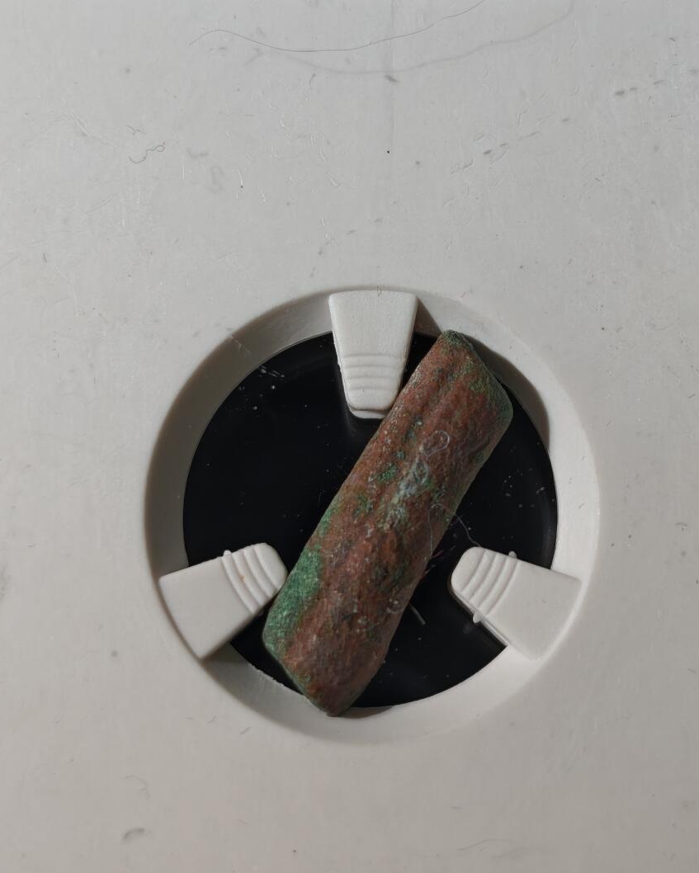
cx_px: 380
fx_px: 2145
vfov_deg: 22.9
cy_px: 262
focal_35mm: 83
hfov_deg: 18.5
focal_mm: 5.85
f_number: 1.63
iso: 50
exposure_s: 1/131
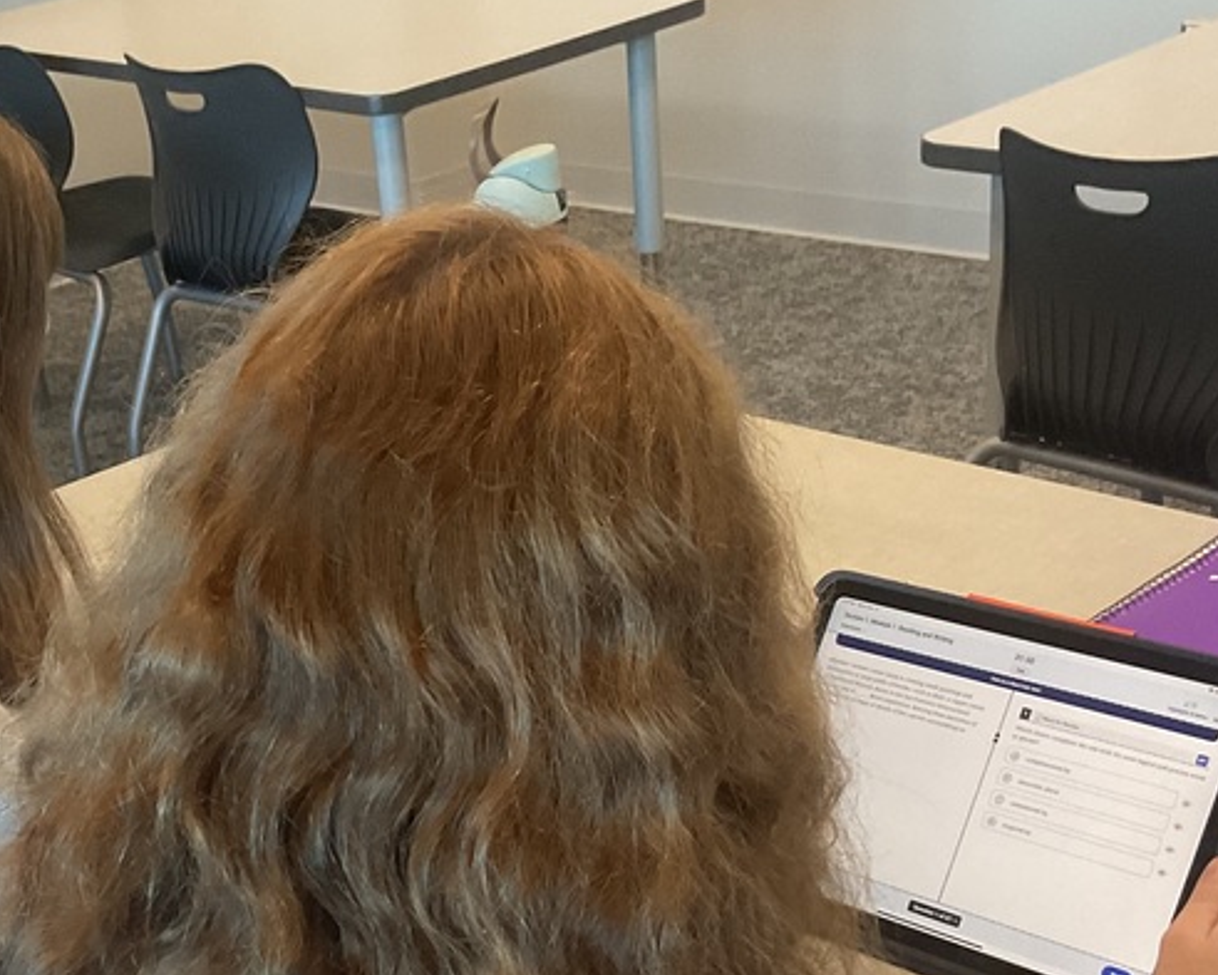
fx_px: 2127
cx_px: 419
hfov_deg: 31.7
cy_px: 786
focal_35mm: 59
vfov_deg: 25.4
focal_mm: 3
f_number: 1.8
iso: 100
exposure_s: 1/60
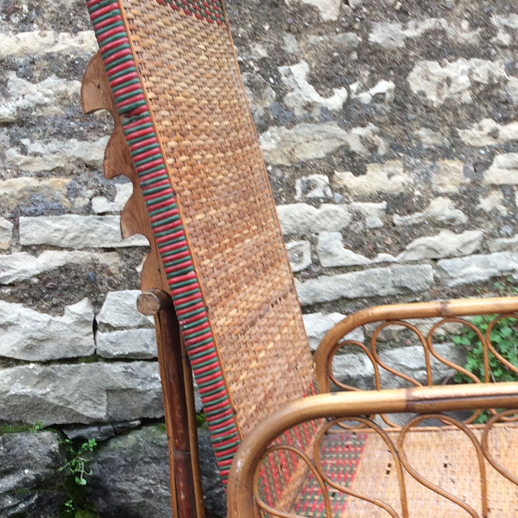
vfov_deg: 28.6
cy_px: 395
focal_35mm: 59
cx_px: 420
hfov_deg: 28.4
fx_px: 999
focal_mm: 4.15
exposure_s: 1/100
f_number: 2.2
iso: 40
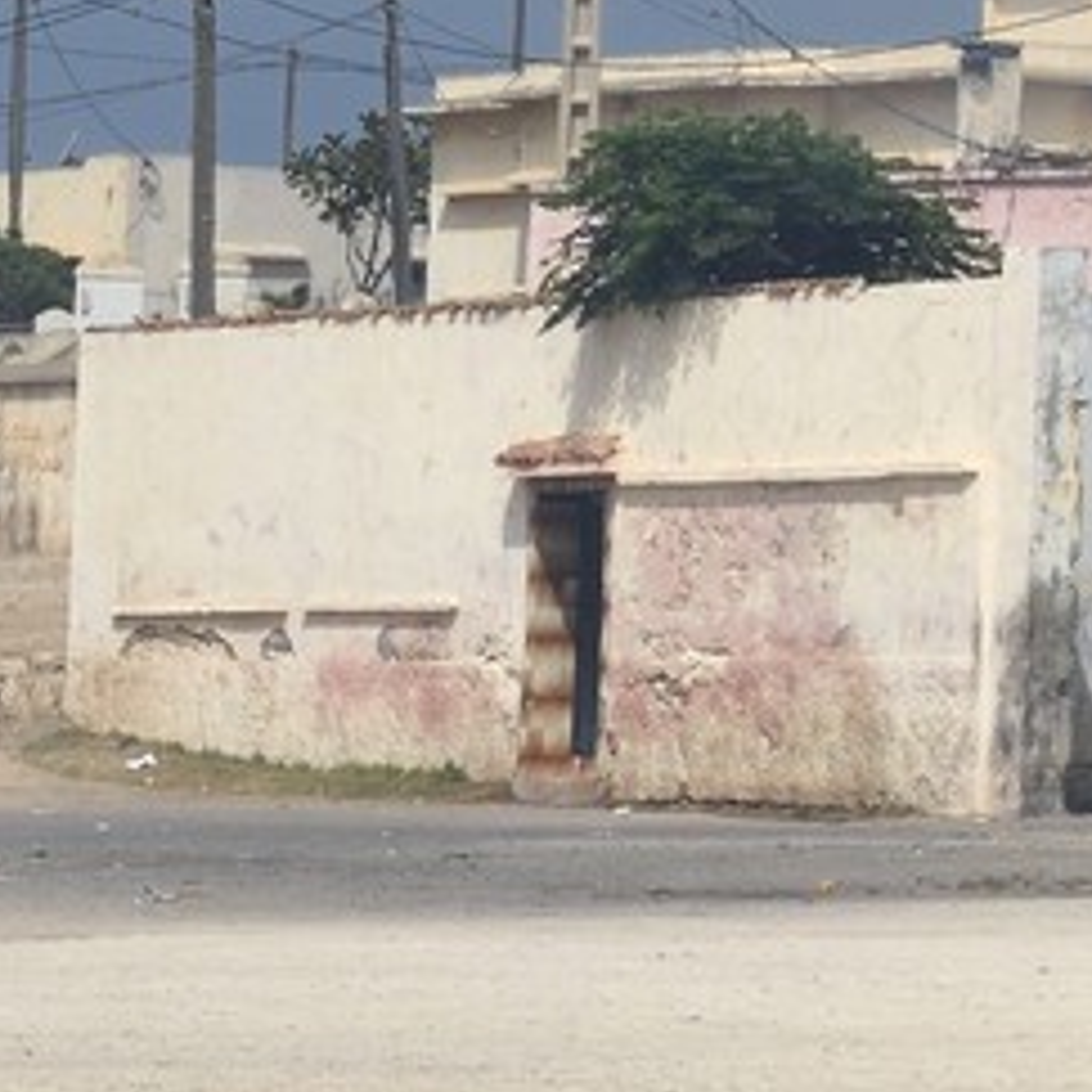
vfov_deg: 5.2
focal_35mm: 336
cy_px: -539
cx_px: 3438
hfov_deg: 4.9
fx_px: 11992
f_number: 14
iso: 200
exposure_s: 1/320
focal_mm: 60
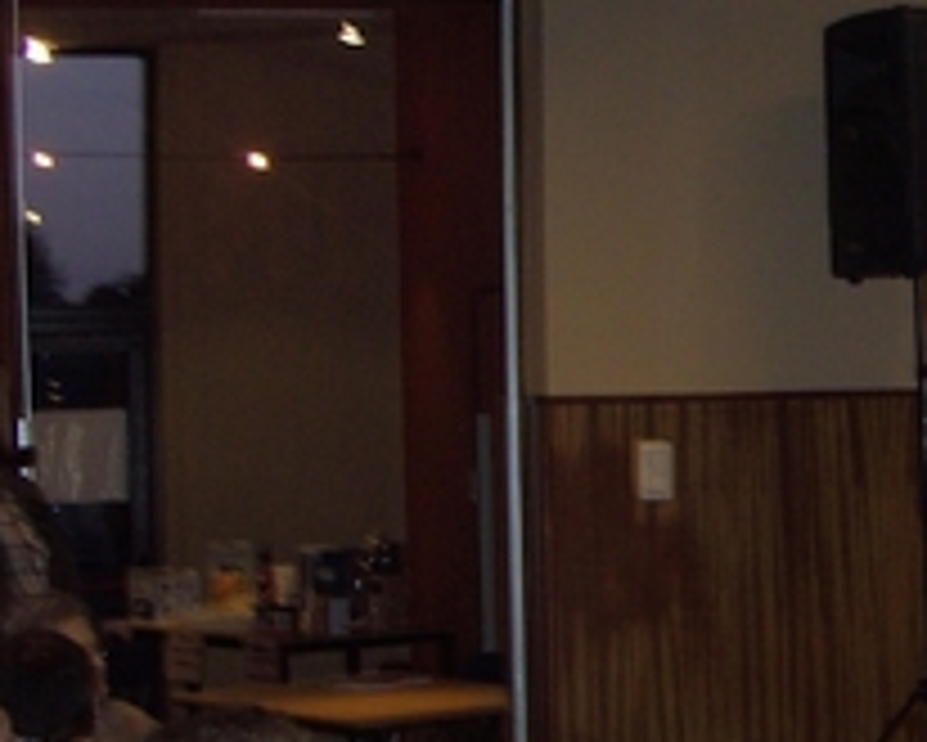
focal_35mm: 105
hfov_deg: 17.7
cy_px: 310
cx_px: 1004
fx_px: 2882
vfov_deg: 14.7
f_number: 2.8
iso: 100
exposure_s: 1/50
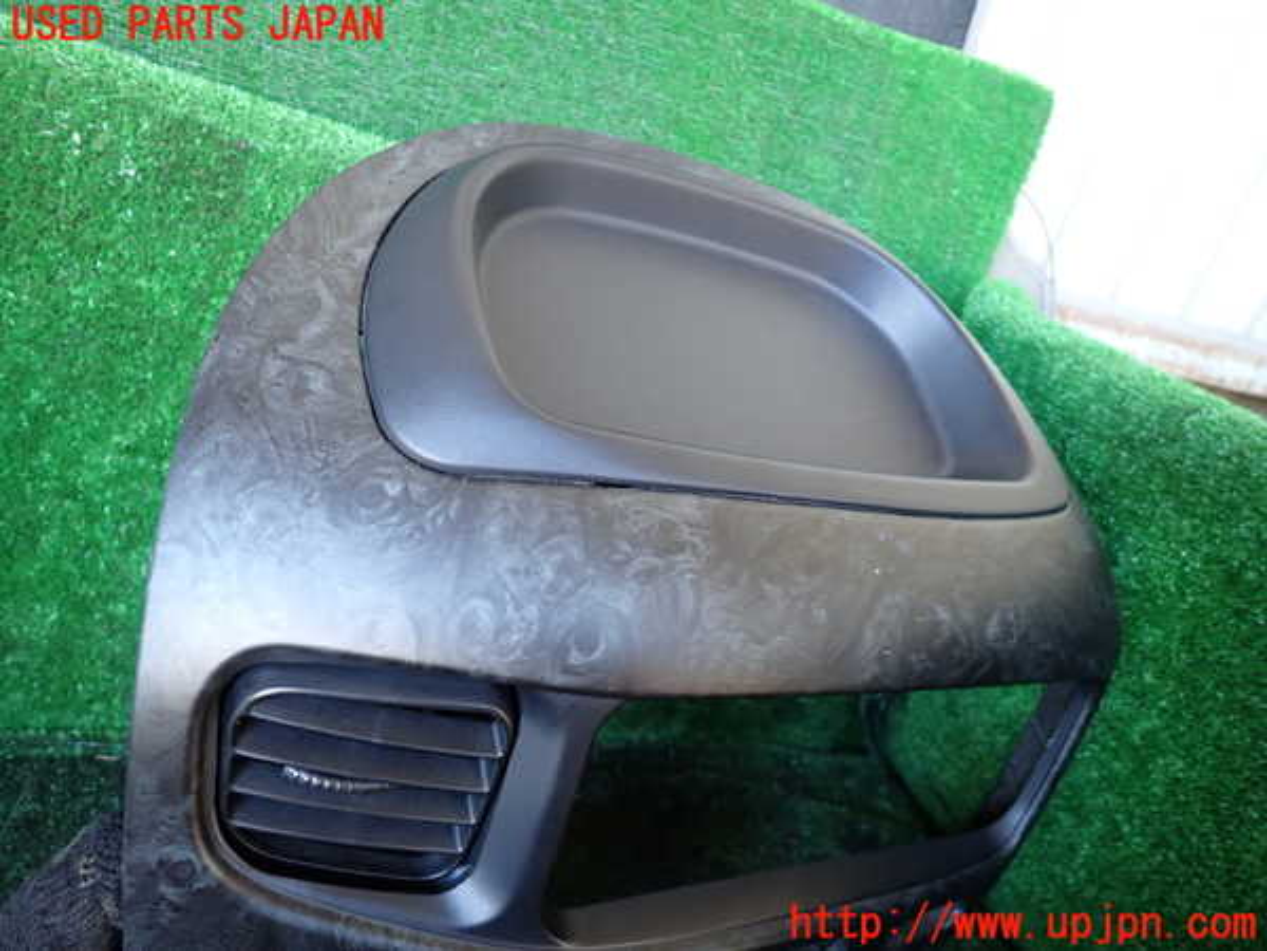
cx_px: 634
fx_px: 915
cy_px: 476
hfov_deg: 69.4
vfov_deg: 54.9
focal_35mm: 25
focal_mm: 4.5
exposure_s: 1/30
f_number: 2
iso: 200
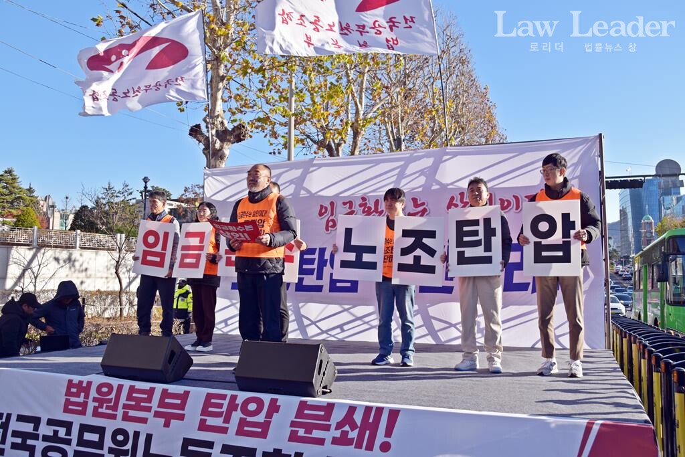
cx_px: 342
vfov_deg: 43.6
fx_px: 571
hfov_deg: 61.9
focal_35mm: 30
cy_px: 228
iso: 100
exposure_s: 1/320
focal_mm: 20
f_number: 6.3
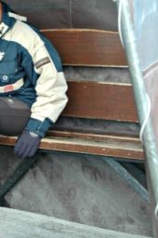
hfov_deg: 11.1
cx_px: -51
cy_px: 96
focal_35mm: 119
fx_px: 790
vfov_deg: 17.2
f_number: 4.5
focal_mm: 27
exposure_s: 1/60
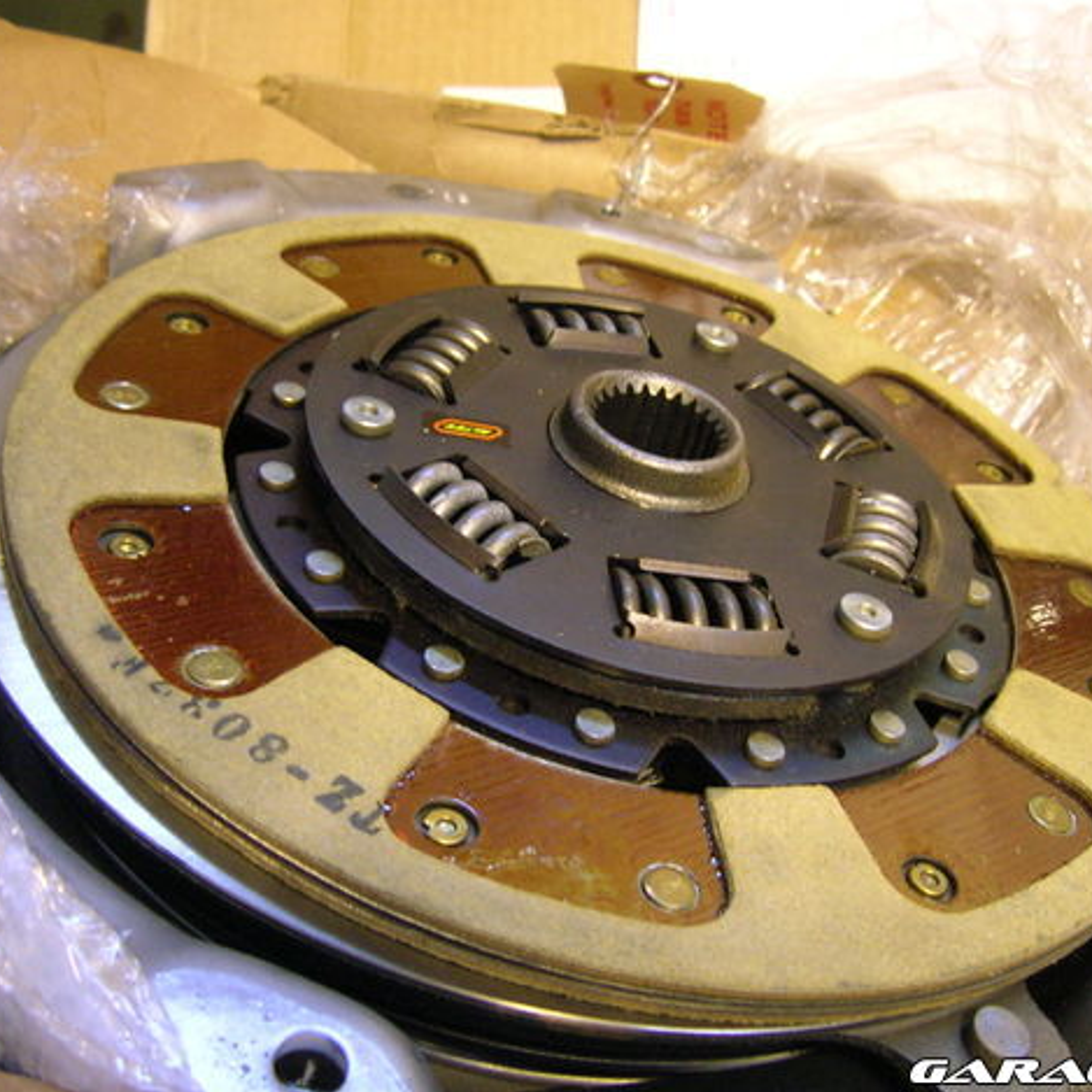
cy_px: 537
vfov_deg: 40.9
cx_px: 563
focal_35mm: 41
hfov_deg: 40.9
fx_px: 1463
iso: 176
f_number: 2.9
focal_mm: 5.7
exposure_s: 1/4.5
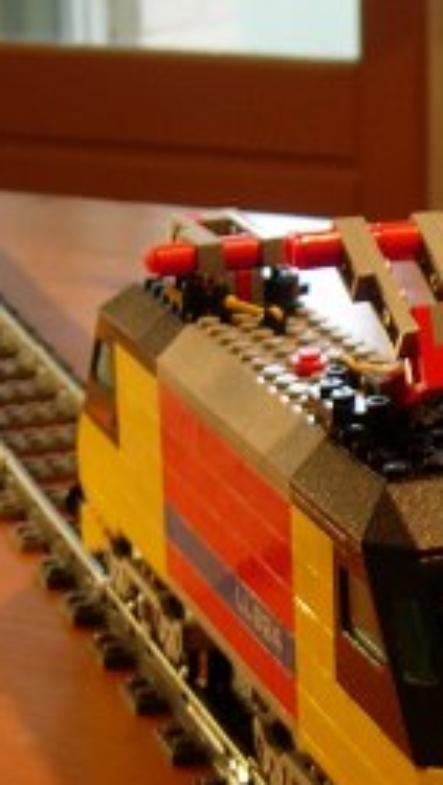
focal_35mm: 106
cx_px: 459
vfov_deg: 20.0
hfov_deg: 11.3
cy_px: 615
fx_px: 2209
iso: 64
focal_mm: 7.8
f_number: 2.8
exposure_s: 1/10.3
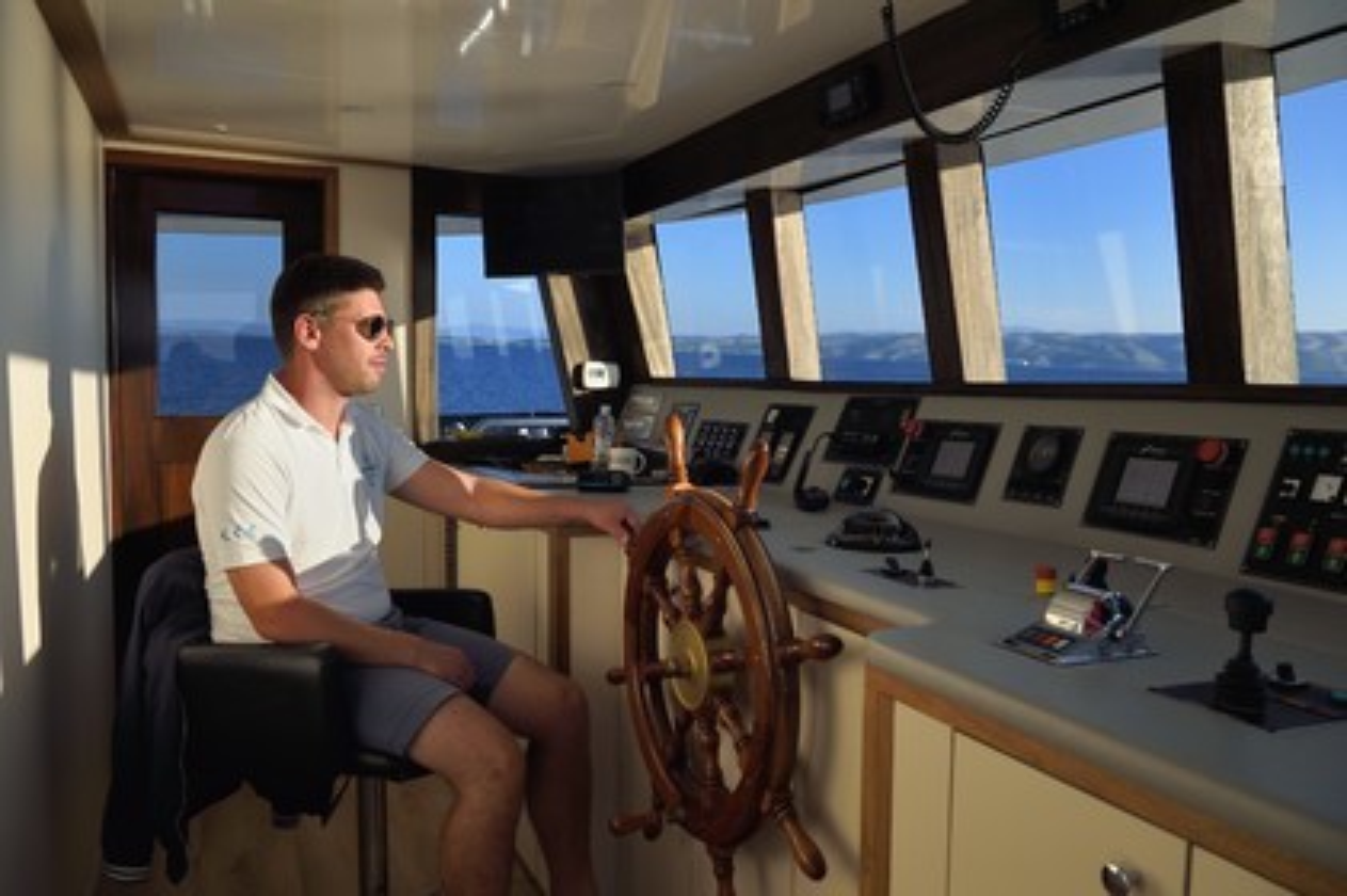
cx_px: 674
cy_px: 448
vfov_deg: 44.9
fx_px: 1084
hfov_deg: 63.7
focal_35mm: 29
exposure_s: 1/800
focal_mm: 29
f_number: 8
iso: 400
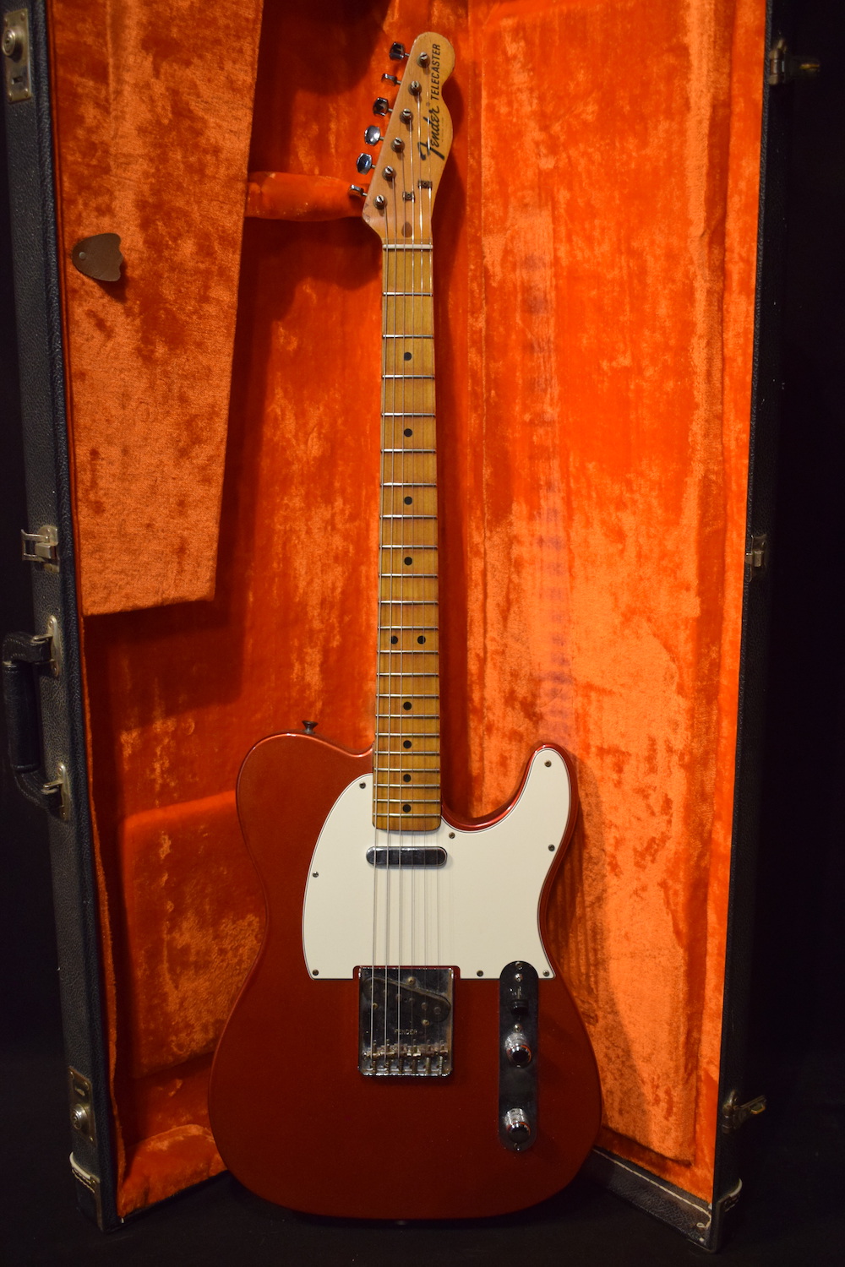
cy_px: 634
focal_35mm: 39
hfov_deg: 34.2
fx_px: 1373
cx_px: 422
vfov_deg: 49.6
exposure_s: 1/60
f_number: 4
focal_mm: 26
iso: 2000
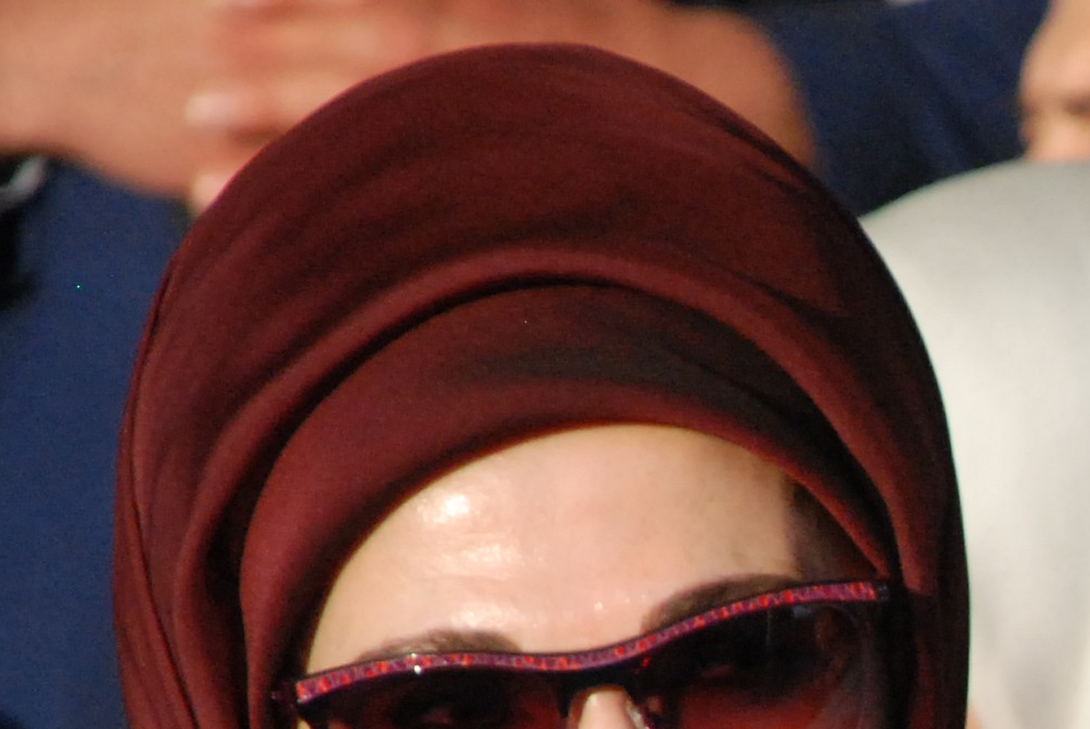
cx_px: 1865
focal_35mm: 789
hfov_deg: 2.6
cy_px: 1105
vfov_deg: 1.7
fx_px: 23912
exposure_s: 1/800
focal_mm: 135
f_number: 7.1
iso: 800
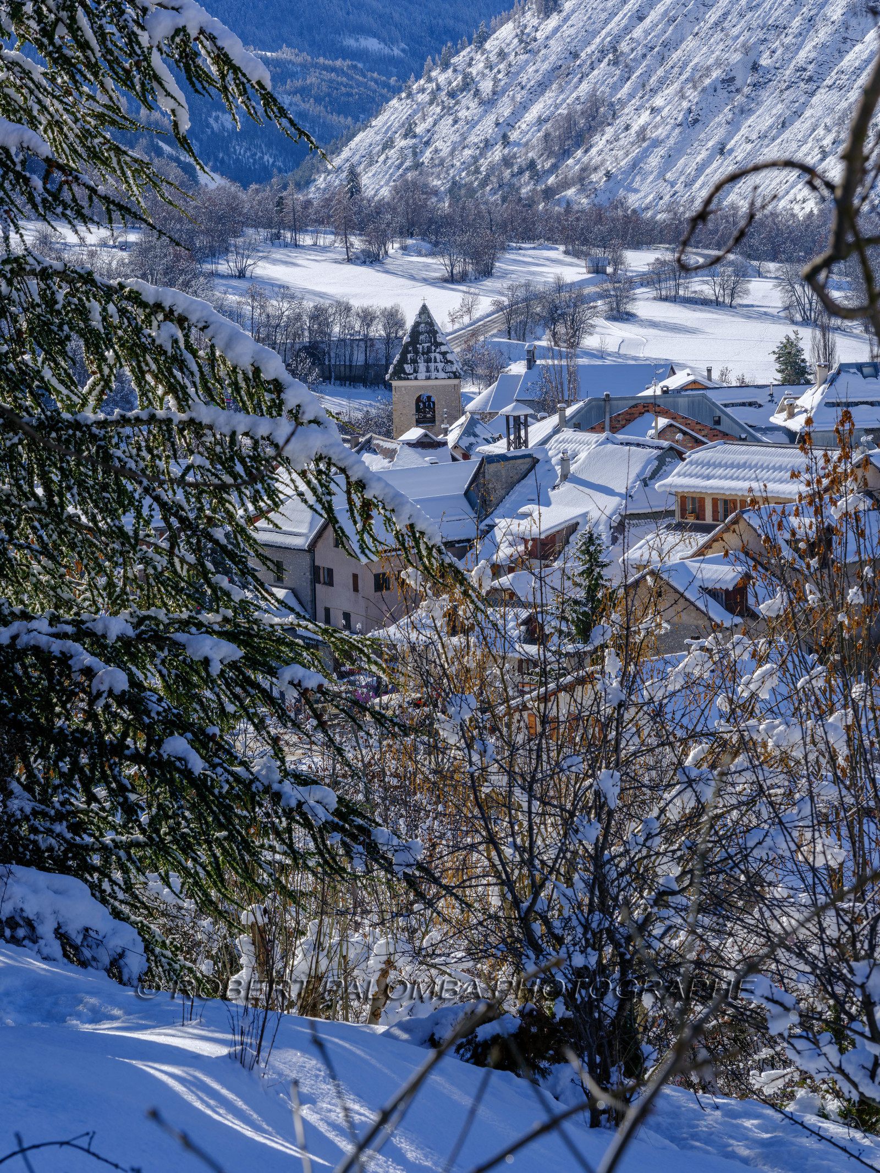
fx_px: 4033
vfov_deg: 16.5
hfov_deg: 12.5
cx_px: 440
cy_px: 586
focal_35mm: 119
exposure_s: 1/160
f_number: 16
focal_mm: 150.5
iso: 320
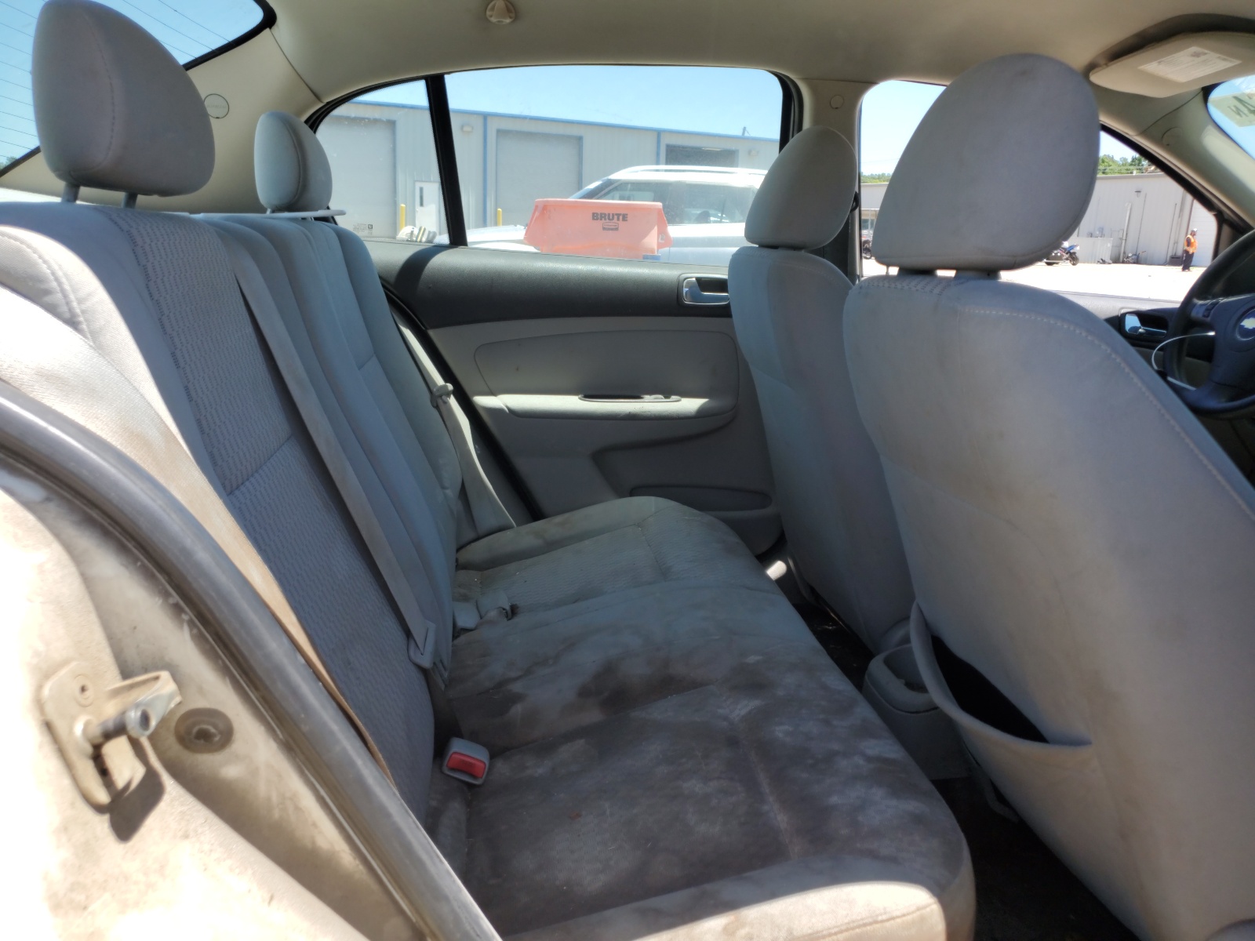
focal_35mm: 26
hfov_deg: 67.3
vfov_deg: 53.1
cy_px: 470
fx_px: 943
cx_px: 628
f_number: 1.5
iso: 50
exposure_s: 1/1111
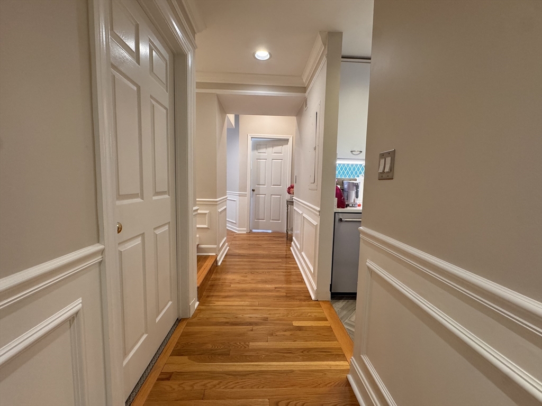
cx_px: 271
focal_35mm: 14
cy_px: 203
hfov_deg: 102.1
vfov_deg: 85.7
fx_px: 219
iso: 320
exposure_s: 1/120
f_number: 2.2
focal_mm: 2.22
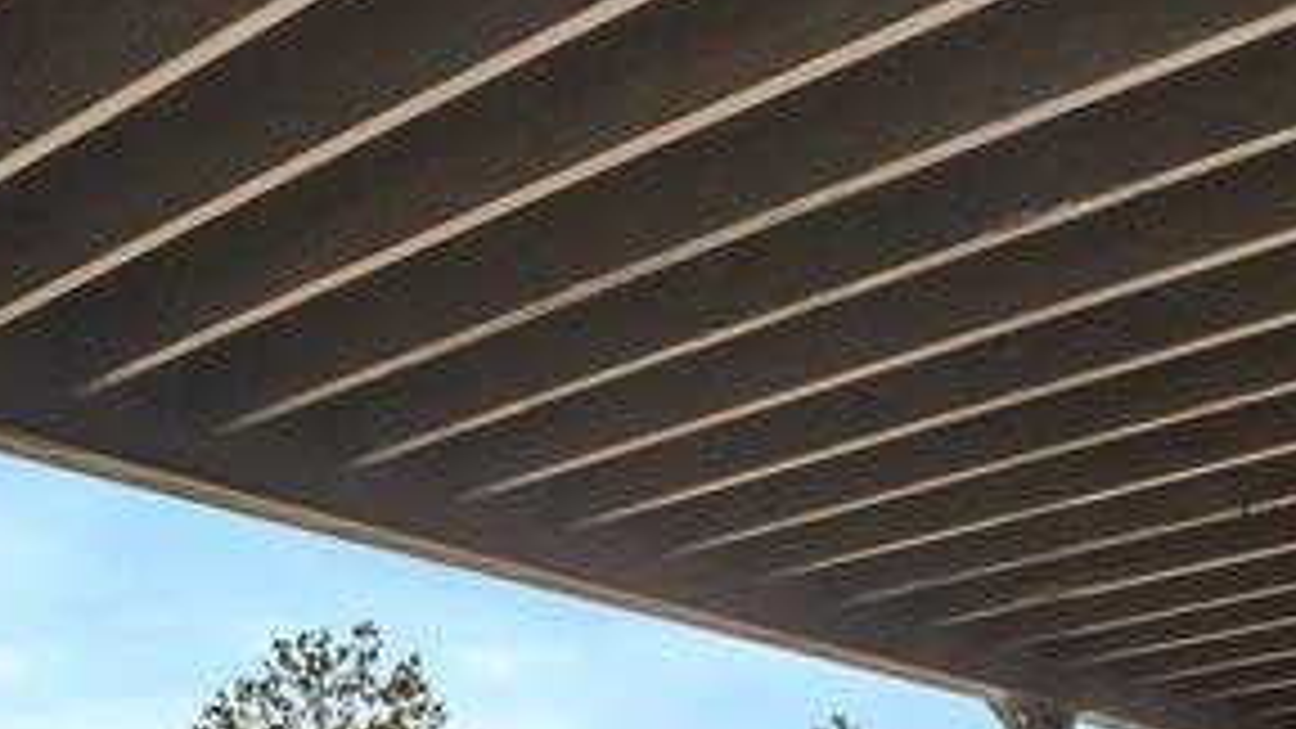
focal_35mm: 67
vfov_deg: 15.5
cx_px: 446
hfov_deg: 31.2
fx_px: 2302
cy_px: 1296
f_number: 8
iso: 1000
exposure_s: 1/25
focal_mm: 18
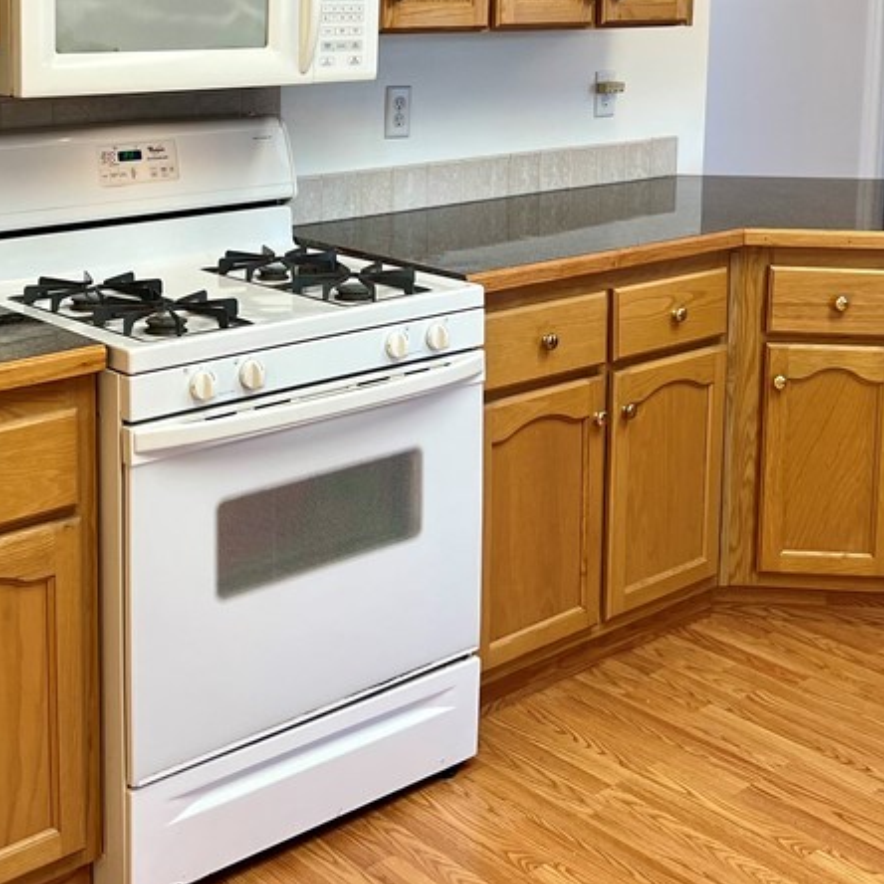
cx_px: 376
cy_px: 151
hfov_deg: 32.1
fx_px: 1531
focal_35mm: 53
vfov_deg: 31.2
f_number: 1.5
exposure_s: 1/120
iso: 125
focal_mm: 5.7
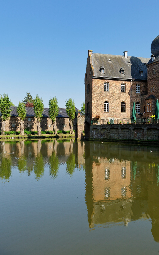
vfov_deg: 54.0
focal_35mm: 36
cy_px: 131
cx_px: 108
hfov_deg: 35.0
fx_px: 250
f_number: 9
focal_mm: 22
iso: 100
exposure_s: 1/125
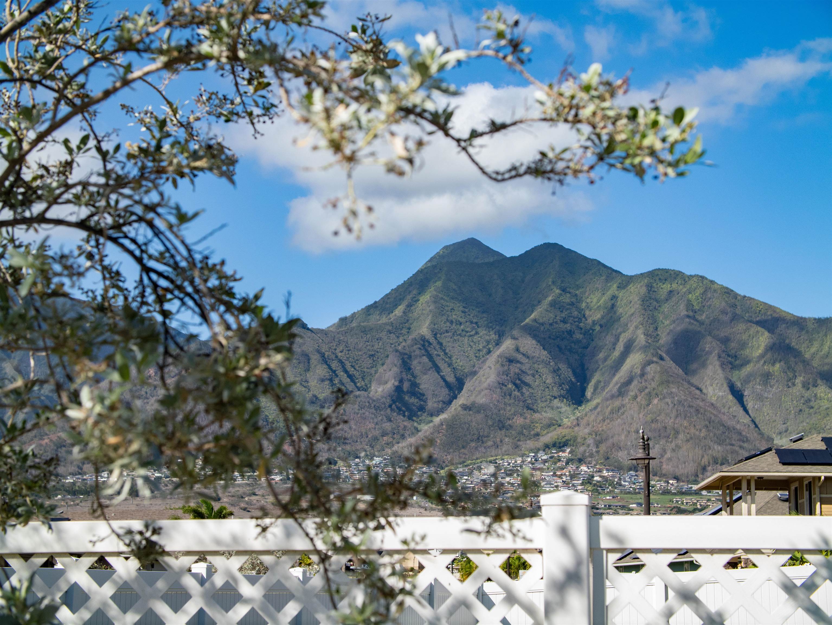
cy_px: 312
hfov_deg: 27.0
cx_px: 416
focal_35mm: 72
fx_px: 1731
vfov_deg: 20.5
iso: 400
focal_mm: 36
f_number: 5
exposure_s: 1/1600
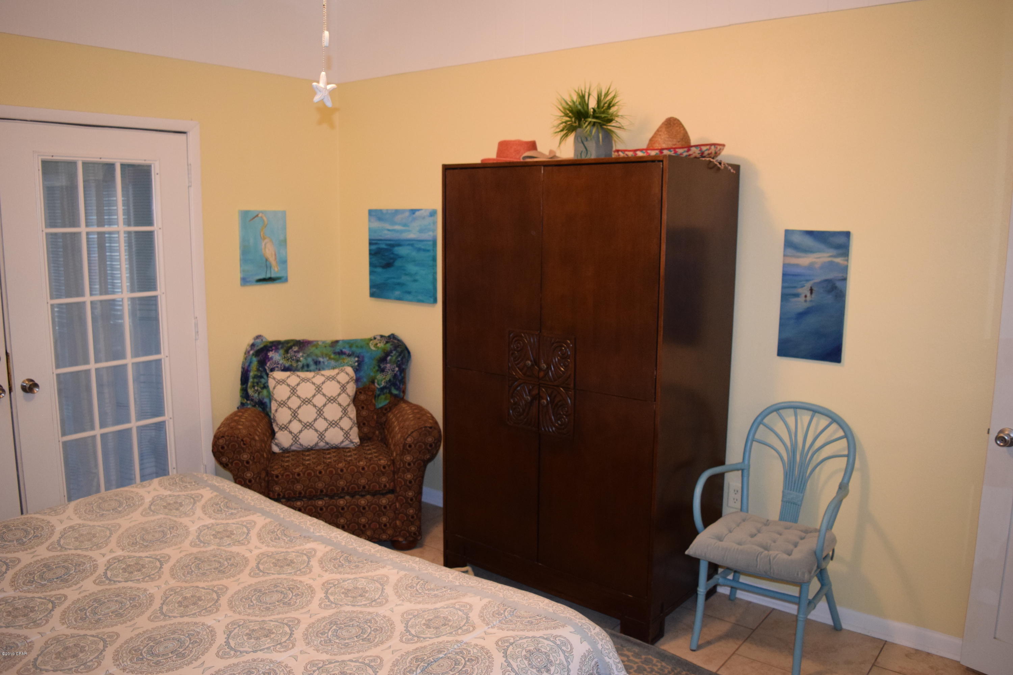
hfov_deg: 67.4
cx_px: 506
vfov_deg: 47.9
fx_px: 760
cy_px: 338
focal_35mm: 27
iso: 1600
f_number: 3.5
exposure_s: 1/60
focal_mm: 18
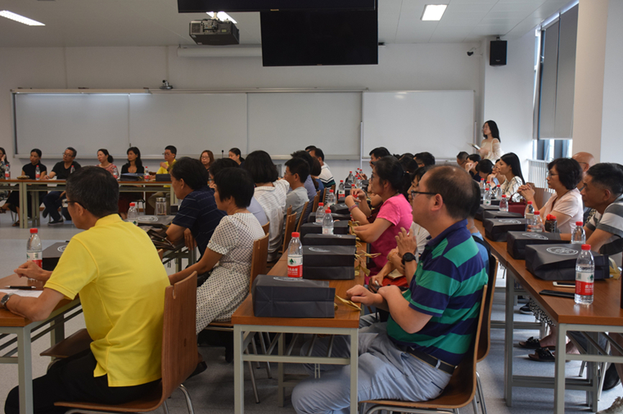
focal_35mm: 41
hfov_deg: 47.4
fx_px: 709
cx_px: 297
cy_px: 201
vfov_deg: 32.6
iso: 560
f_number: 4
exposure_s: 1/60
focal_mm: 26
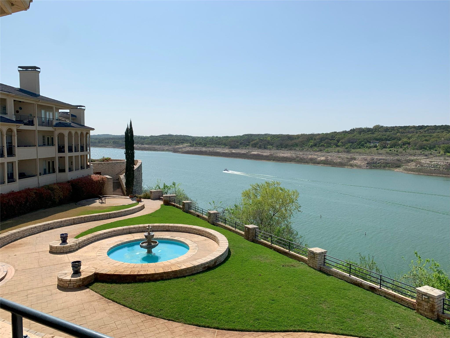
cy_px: 169
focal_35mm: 26
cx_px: 225
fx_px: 338
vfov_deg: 53.1
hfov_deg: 67.3
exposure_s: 1/4673
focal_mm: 4.25
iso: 25
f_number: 1.8
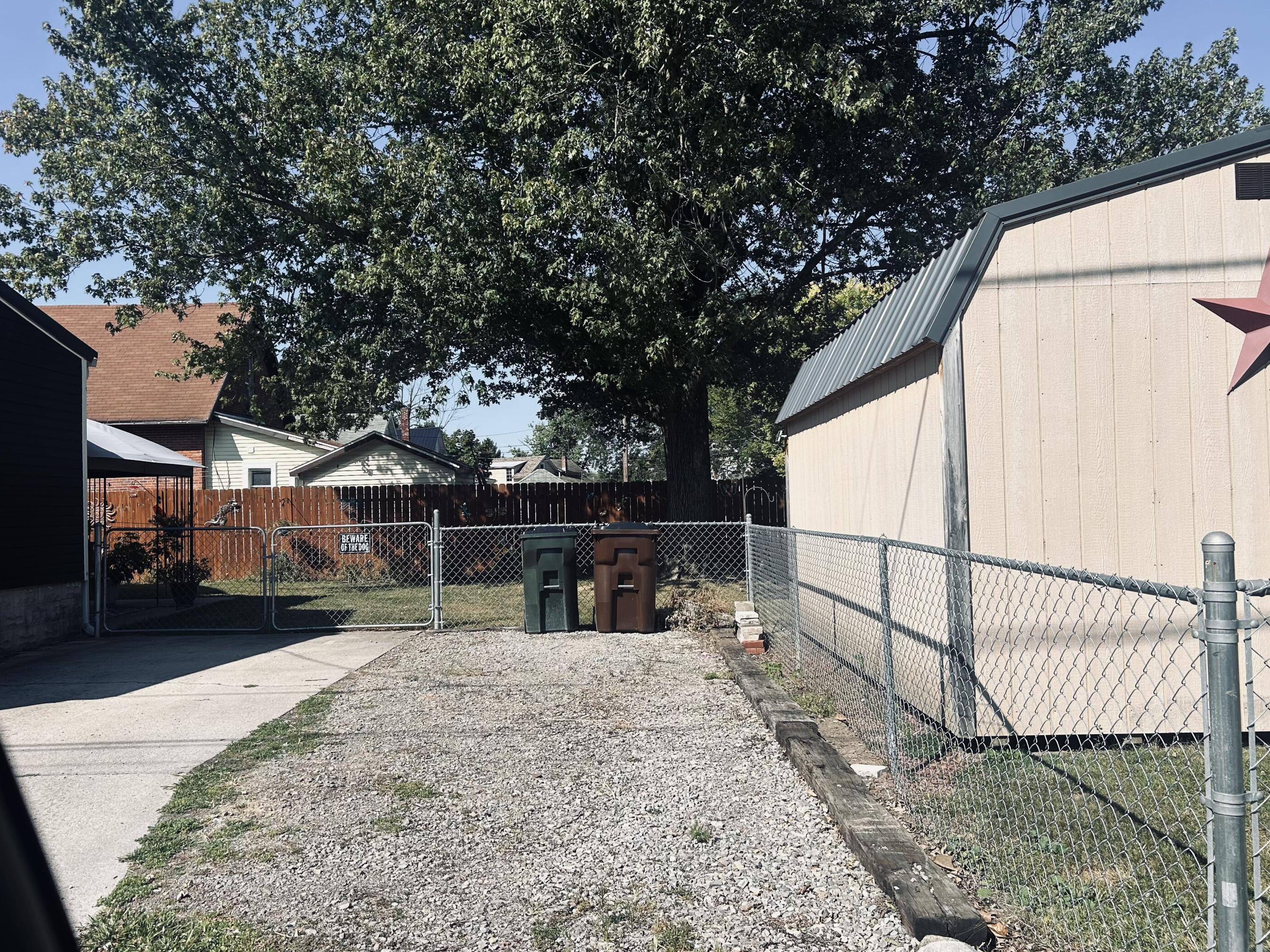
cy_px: 473
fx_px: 1027
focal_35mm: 28
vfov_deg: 49.7
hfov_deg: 63.4
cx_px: 624
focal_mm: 5.7
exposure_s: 1/4115
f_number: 1.5
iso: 50
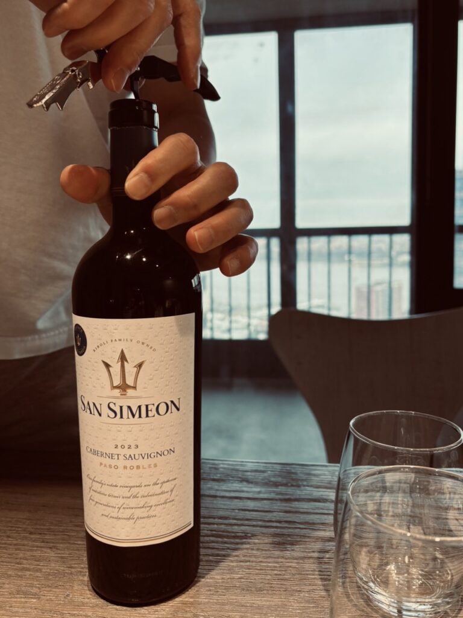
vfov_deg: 67.3
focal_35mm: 26
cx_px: 232
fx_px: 464
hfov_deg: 53.1
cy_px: 309
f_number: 1.6
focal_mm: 5.96
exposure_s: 1/256
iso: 40
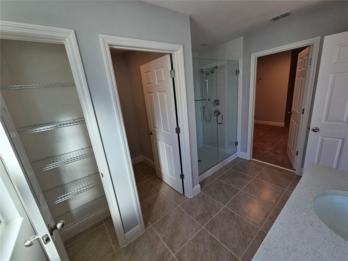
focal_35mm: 13
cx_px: 174
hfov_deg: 106.2
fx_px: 131
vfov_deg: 89.9
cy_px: 130
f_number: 2.2
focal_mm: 2.2
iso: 64
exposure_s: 1/120
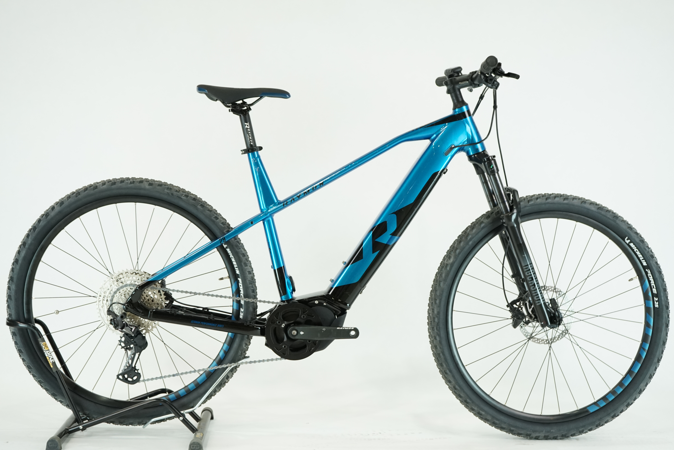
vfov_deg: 22.6
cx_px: 337
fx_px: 1123
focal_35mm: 60
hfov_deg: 33.4
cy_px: 225
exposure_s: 1/200
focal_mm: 60
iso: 1600
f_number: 5.6
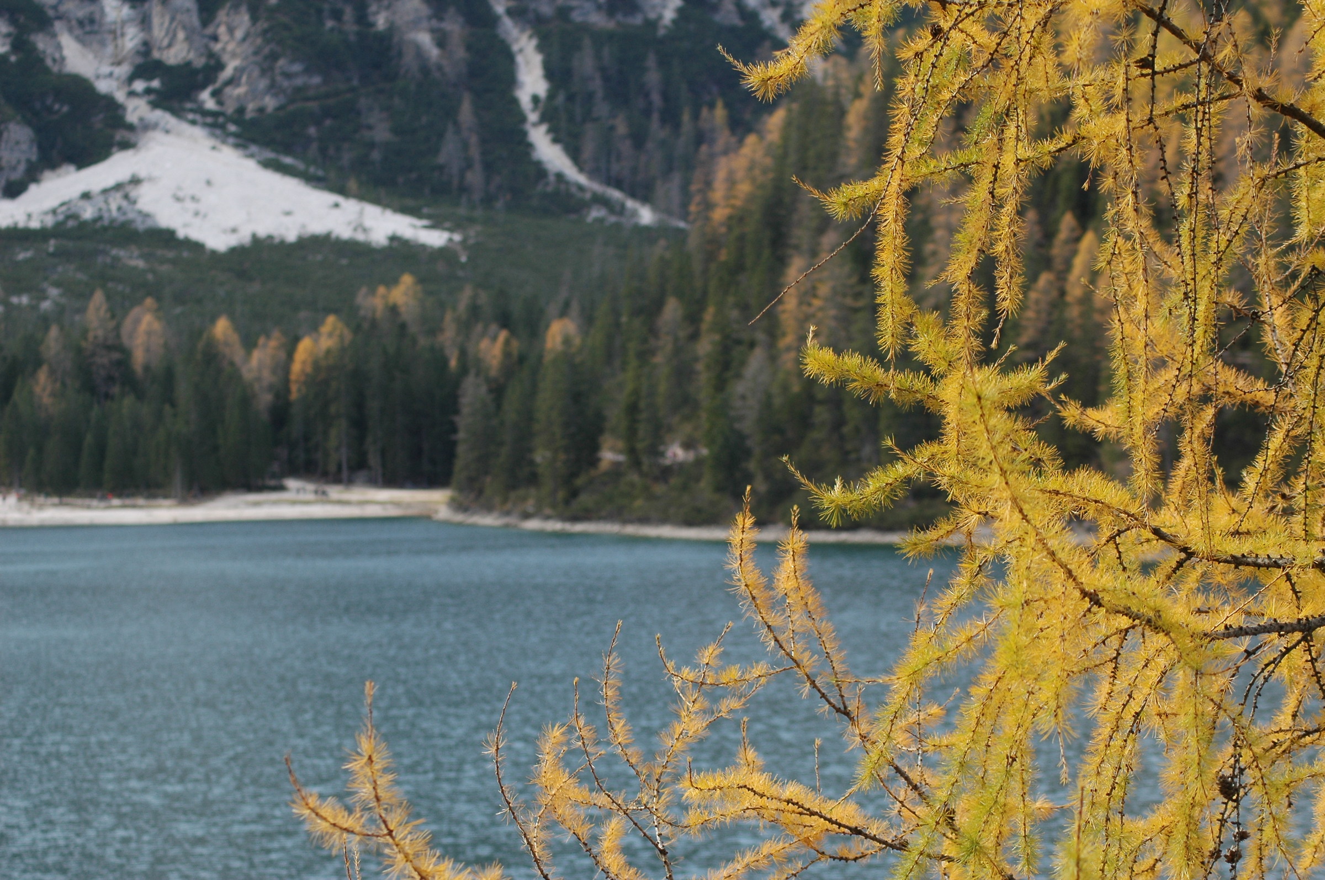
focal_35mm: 105
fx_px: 3861
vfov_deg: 13.0
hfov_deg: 19.5
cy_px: 440
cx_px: 662
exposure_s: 1/125
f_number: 5.6
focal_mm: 70
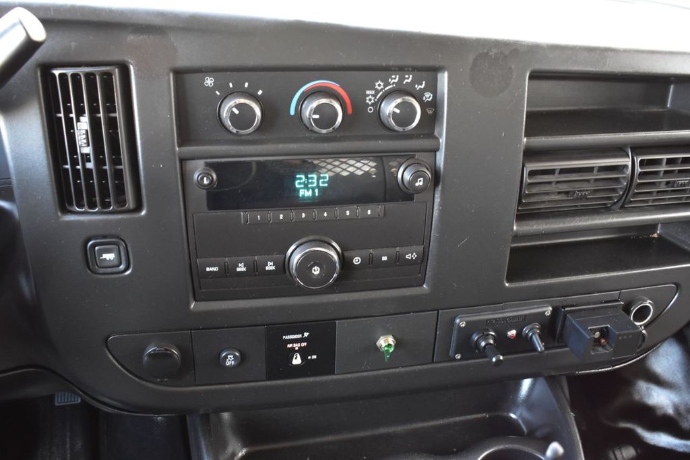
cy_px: 230
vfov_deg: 38.3
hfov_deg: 55.1
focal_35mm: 34
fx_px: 661
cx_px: 345
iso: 1600
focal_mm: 23
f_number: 5.6
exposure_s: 1/15
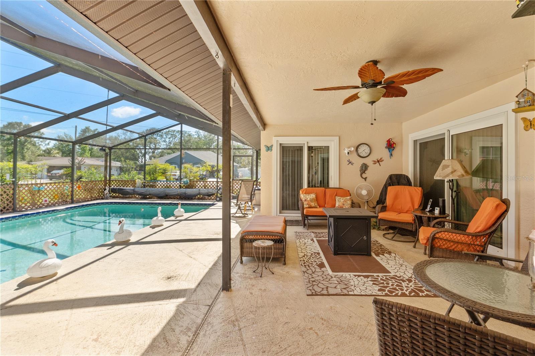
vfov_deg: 77.3
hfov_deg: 100.4
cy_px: 178
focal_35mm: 15
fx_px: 223
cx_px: 268
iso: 400
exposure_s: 1/100
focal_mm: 10
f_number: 7.1
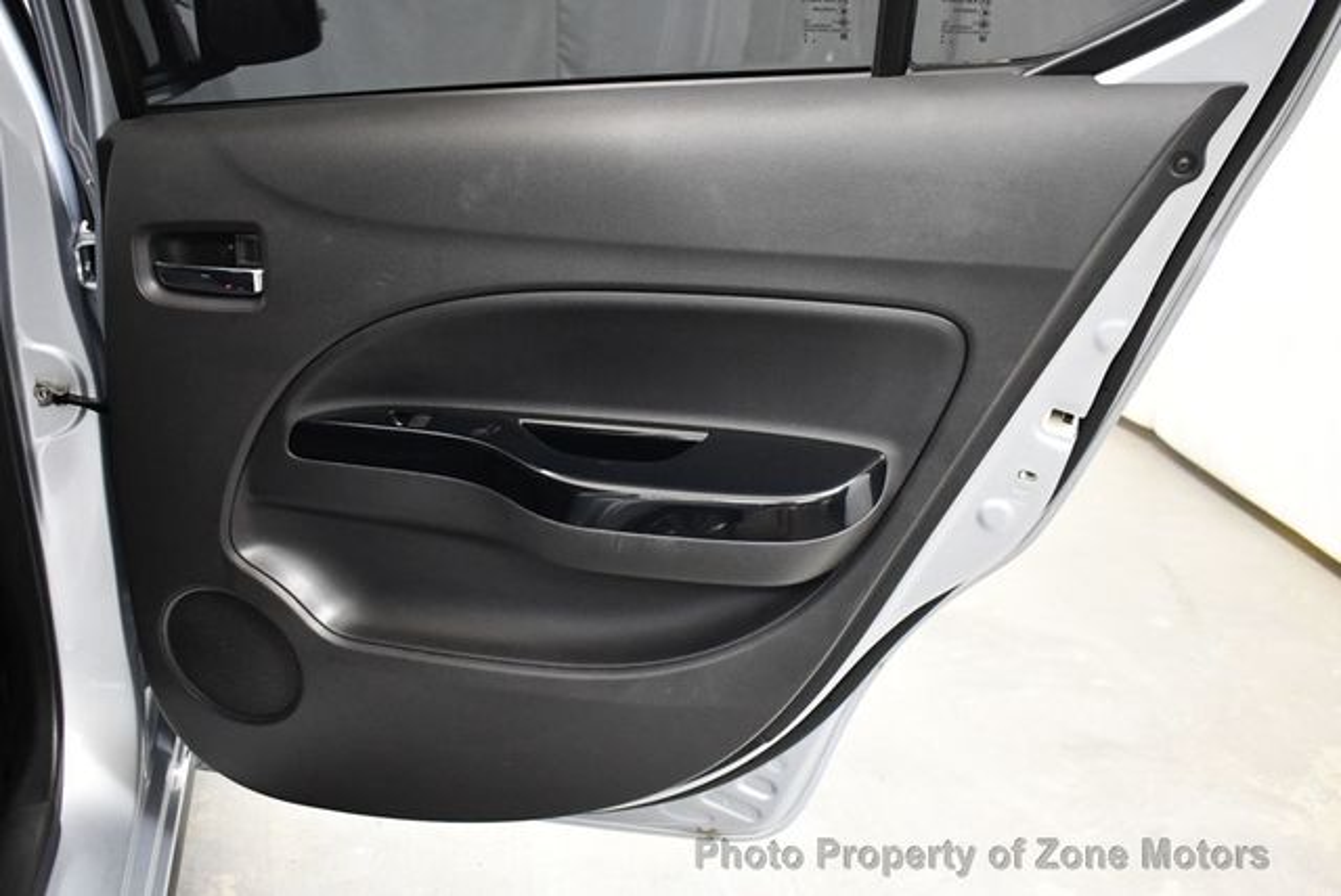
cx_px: 670
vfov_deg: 36.9
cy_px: 448
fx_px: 1342
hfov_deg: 53.1
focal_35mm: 36
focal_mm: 18
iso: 3600
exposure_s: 1/60
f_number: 3.5
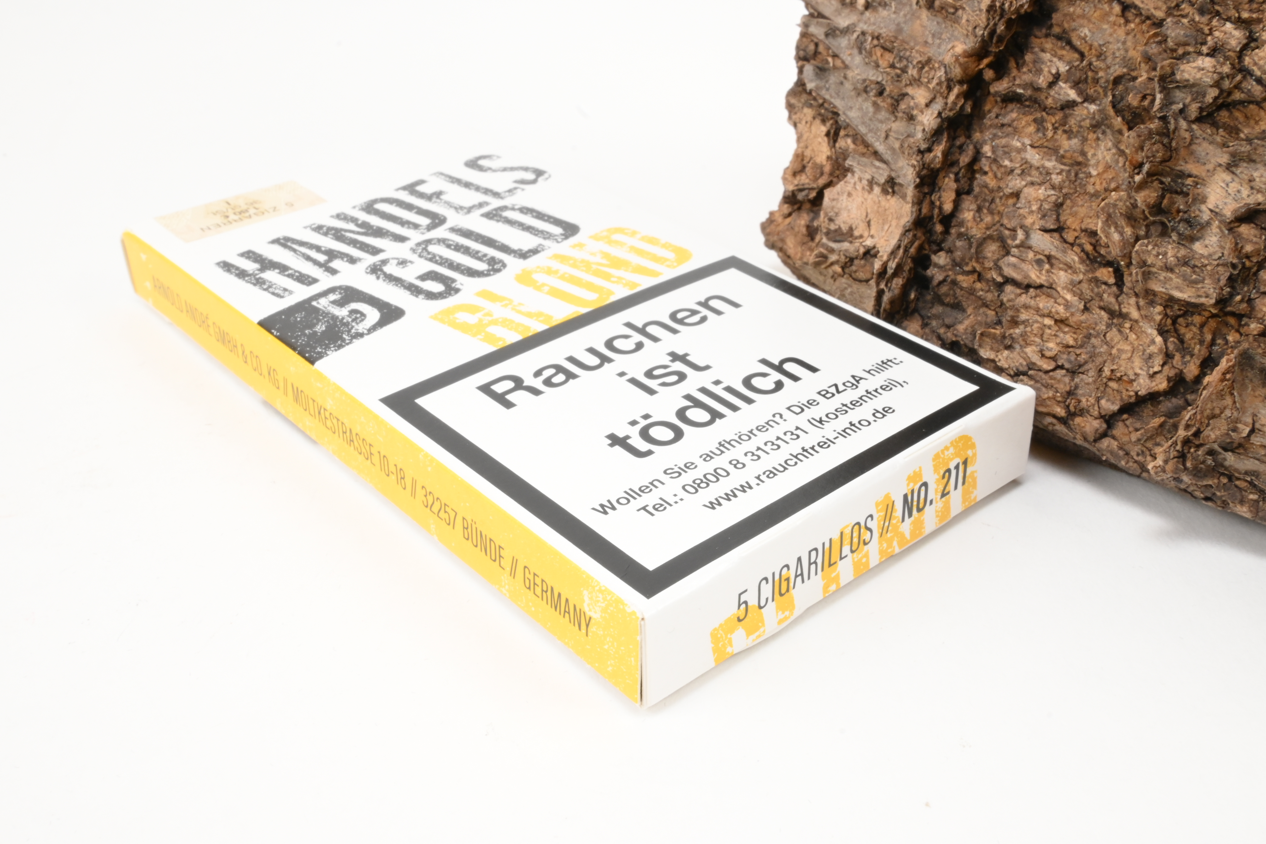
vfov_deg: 35.5
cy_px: 422
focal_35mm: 38
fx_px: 1319
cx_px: 633
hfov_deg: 51.3
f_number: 22
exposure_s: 1/15
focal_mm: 25
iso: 640
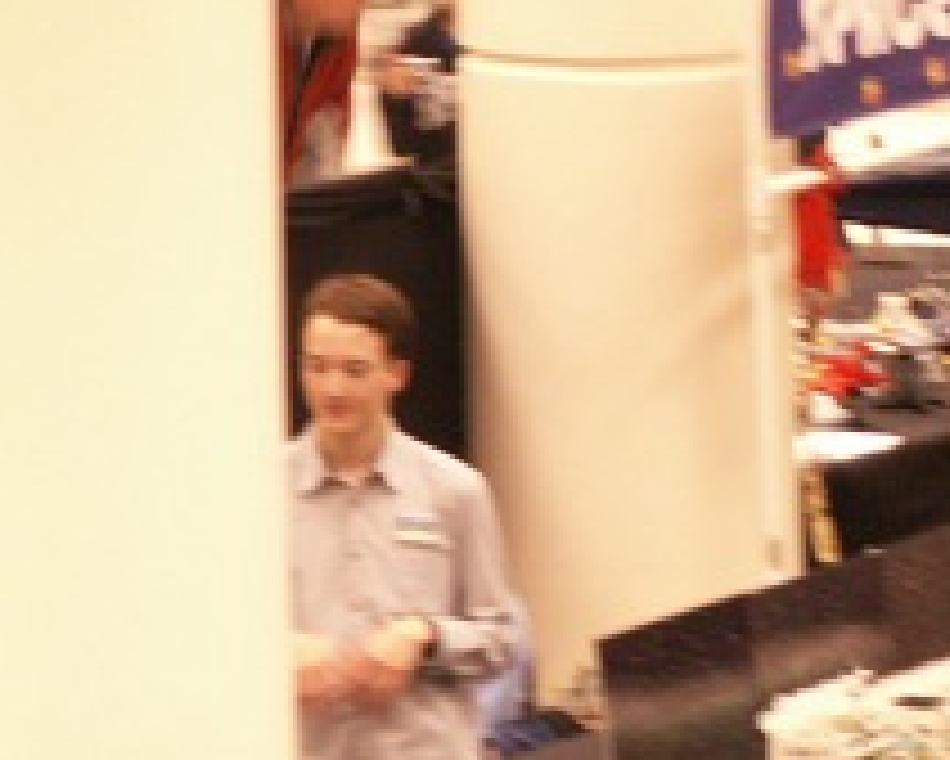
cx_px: 1364
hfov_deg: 4.4
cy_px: 598
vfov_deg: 3.5
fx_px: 12321
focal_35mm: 438
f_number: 4
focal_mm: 24.23
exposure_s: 1/8
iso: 160
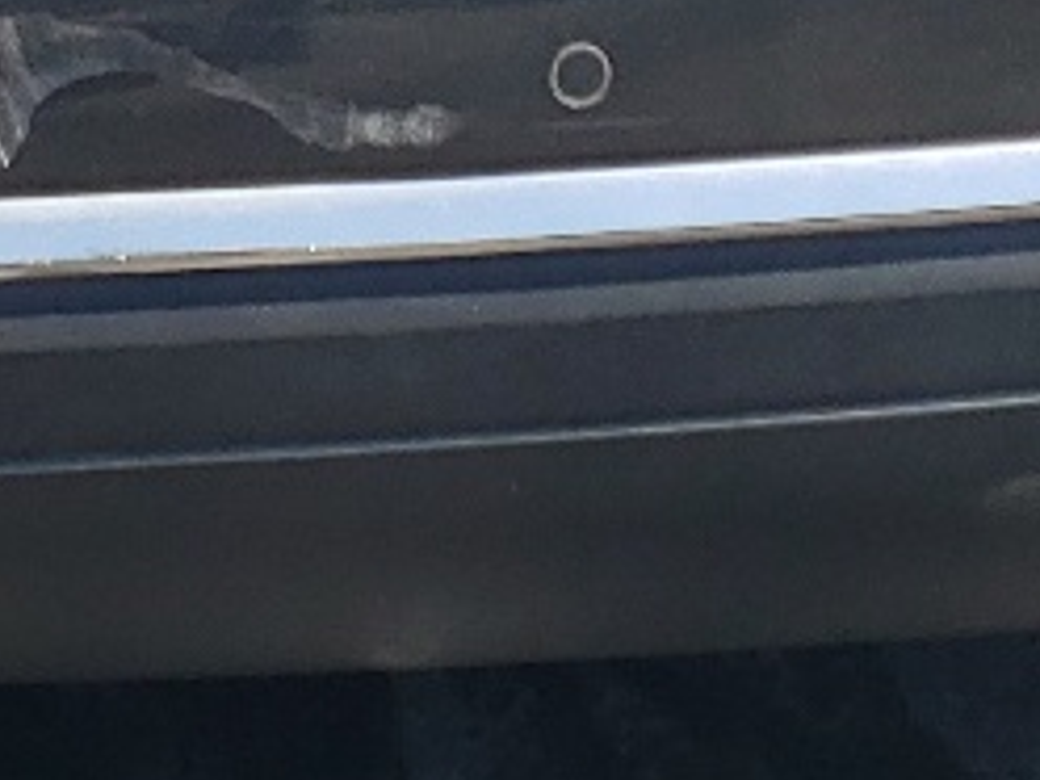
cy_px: -1220
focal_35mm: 168
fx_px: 5047
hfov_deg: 11.6
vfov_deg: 8.0
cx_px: -84
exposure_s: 1/1667
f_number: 1.5
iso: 50
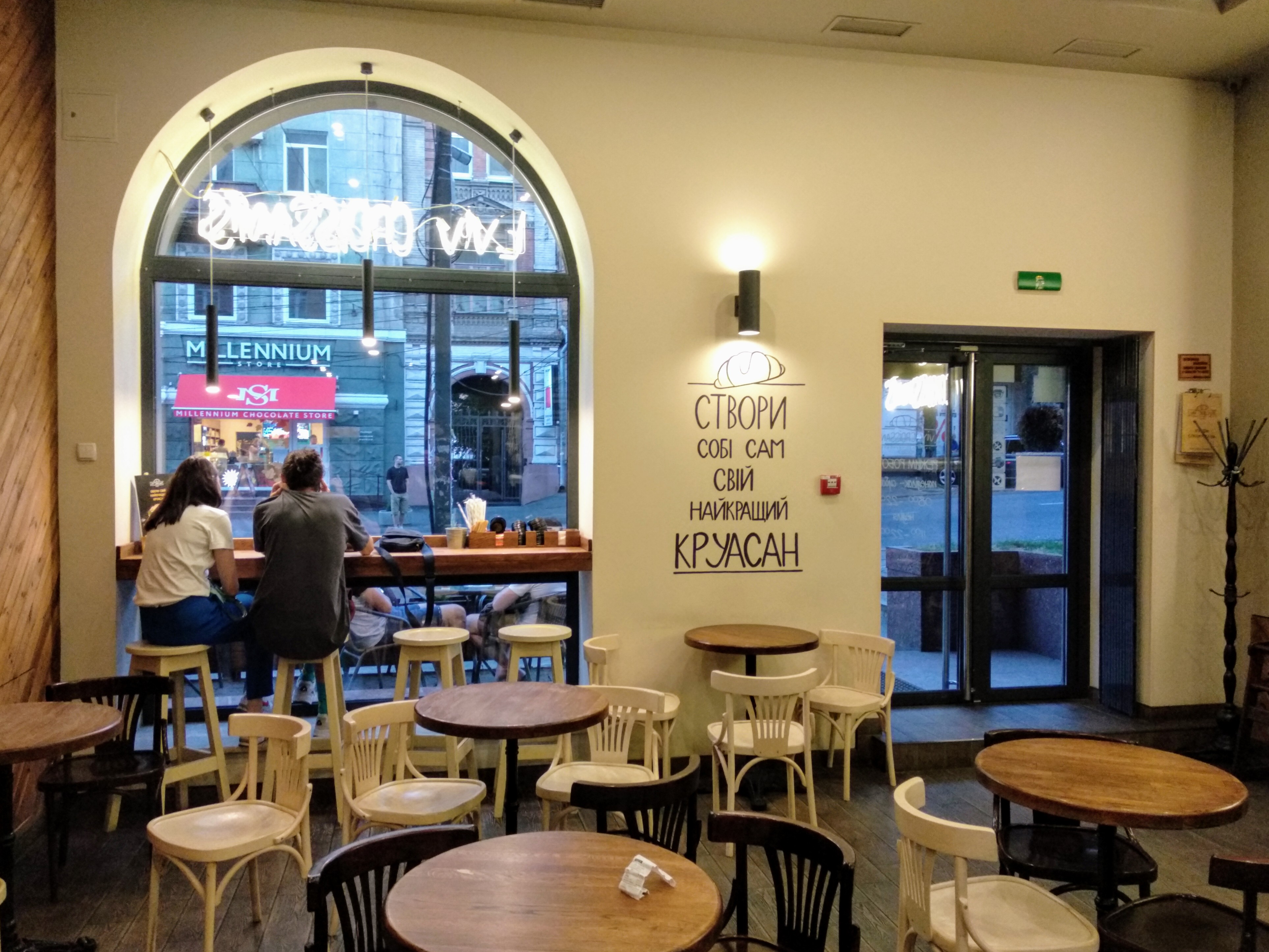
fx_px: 990
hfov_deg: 65.3
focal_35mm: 27
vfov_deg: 51.3
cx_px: 633
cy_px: 490
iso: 800
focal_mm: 3.81
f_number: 2.2
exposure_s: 1/25
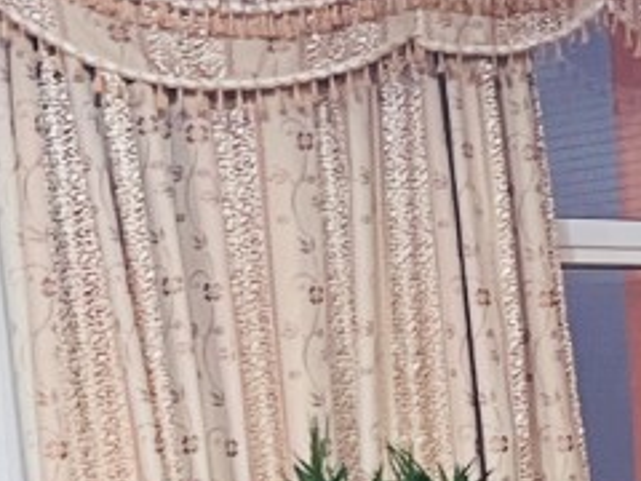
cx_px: 1608
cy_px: 713
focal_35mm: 173
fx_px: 3204
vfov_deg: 8.4
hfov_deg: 9.9
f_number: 1.6
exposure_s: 1/50
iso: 200
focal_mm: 5.1
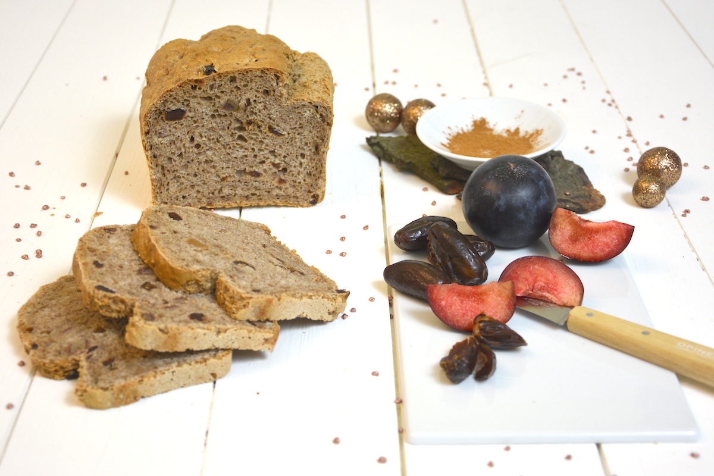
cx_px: 357
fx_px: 1190
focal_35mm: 60
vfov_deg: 22.6
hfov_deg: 33.4
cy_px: 238
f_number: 4.5
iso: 800
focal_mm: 40
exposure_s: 1/50
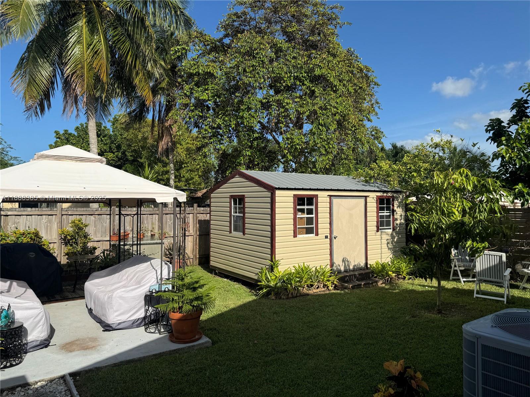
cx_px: 265
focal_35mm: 24
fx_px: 367
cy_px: 198
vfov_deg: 56.8
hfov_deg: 71.6
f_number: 1.78
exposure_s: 1/4950
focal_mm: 6.76
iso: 80
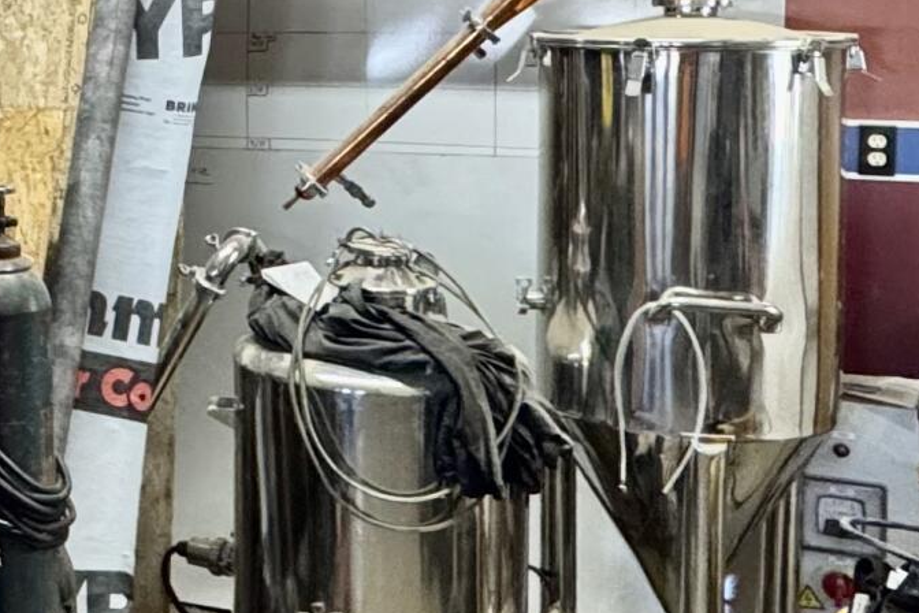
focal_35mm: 65
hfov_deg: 27.4
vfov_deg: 20.5
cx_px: -171
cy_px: 68
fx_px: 1659
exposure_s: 1/60
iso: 500
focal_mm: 2.22
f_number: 2.2
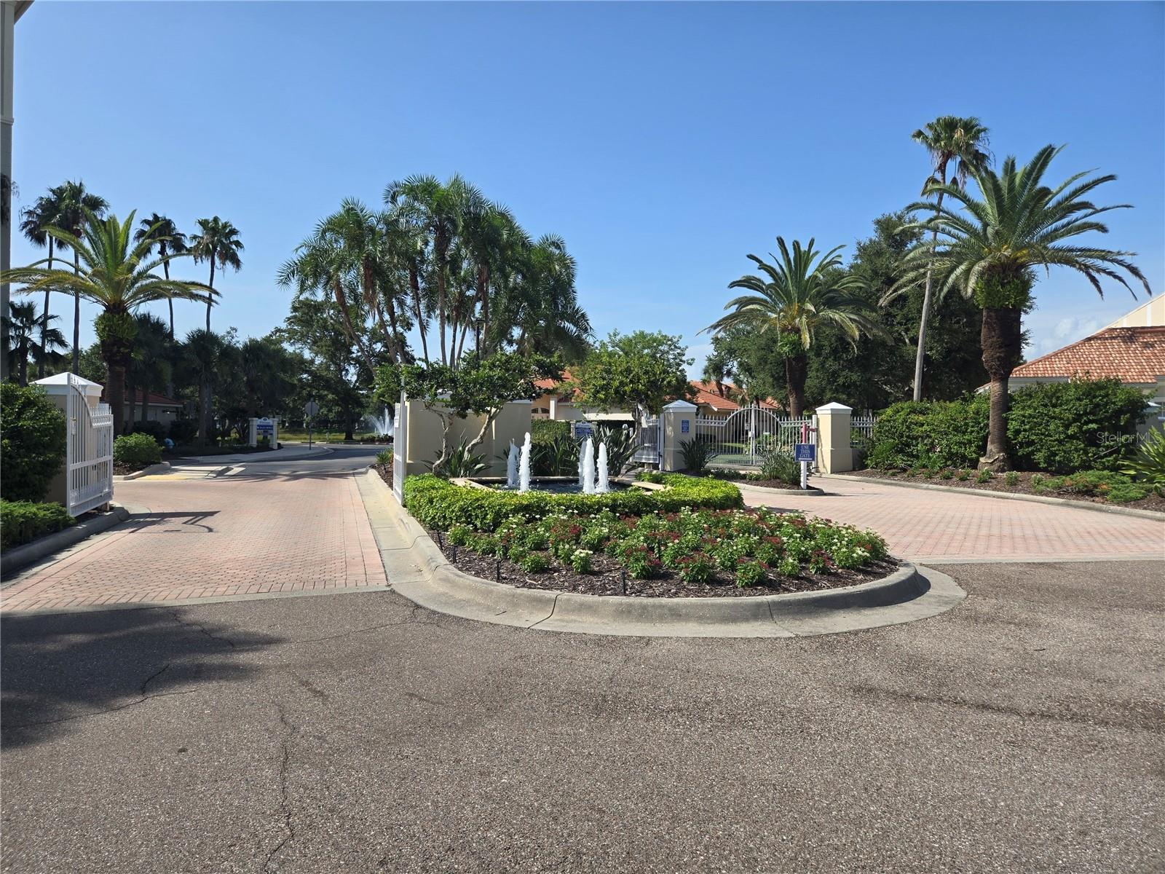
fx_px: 774
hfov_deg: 73.9
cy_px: 437
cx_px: 582
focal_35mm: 23
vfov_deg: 58.9
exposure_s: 1/2921
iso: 40
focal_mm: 5.4
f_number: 1.8
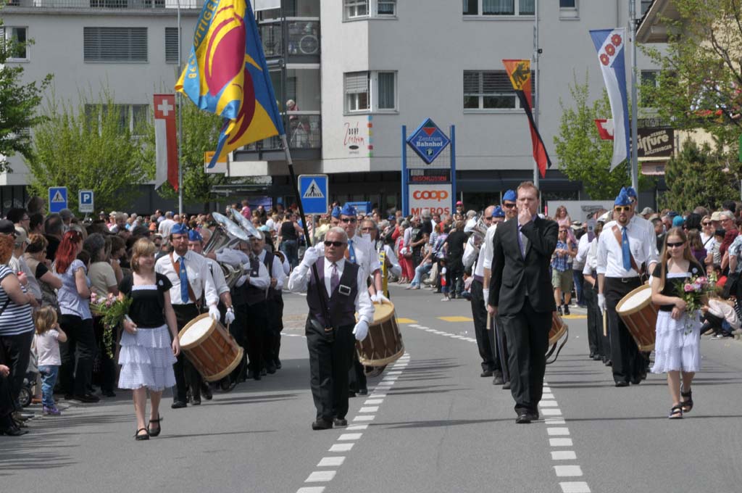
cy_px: 246
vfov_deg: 5.9
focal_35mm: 232
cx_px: 371
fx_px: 4786
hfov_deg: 8.9
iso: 200
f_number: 22
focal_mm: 155
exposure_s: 1/80
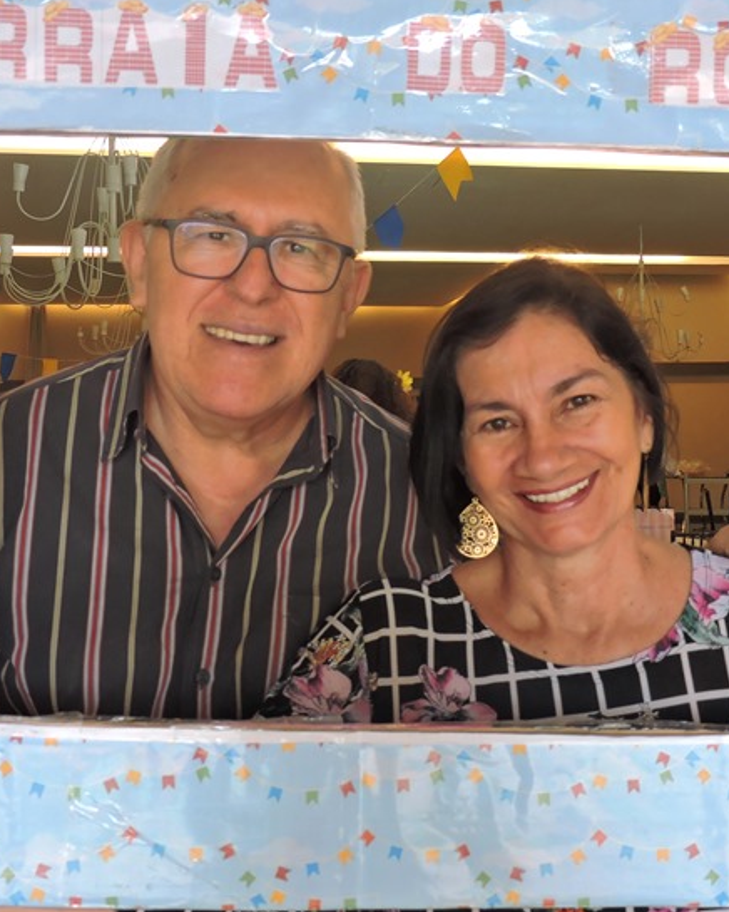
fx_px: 1160
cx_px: 403
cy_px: 417
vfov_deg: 42.9
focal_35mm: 43
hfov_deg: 34.9
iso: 250
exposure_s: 1/30
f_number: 3.1
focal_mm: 5.4
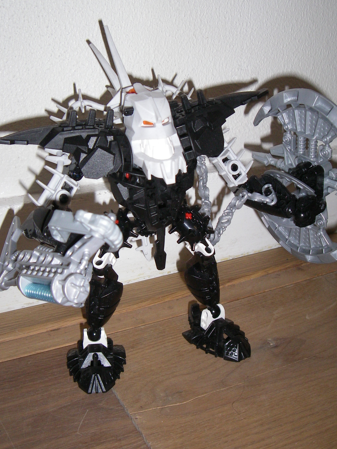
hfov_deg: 31.5
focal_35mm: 46
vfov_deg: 41.2
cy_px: 211
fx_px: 597
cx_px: 165
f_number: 2.7
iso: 200
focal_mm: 6.2
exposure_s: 1/50
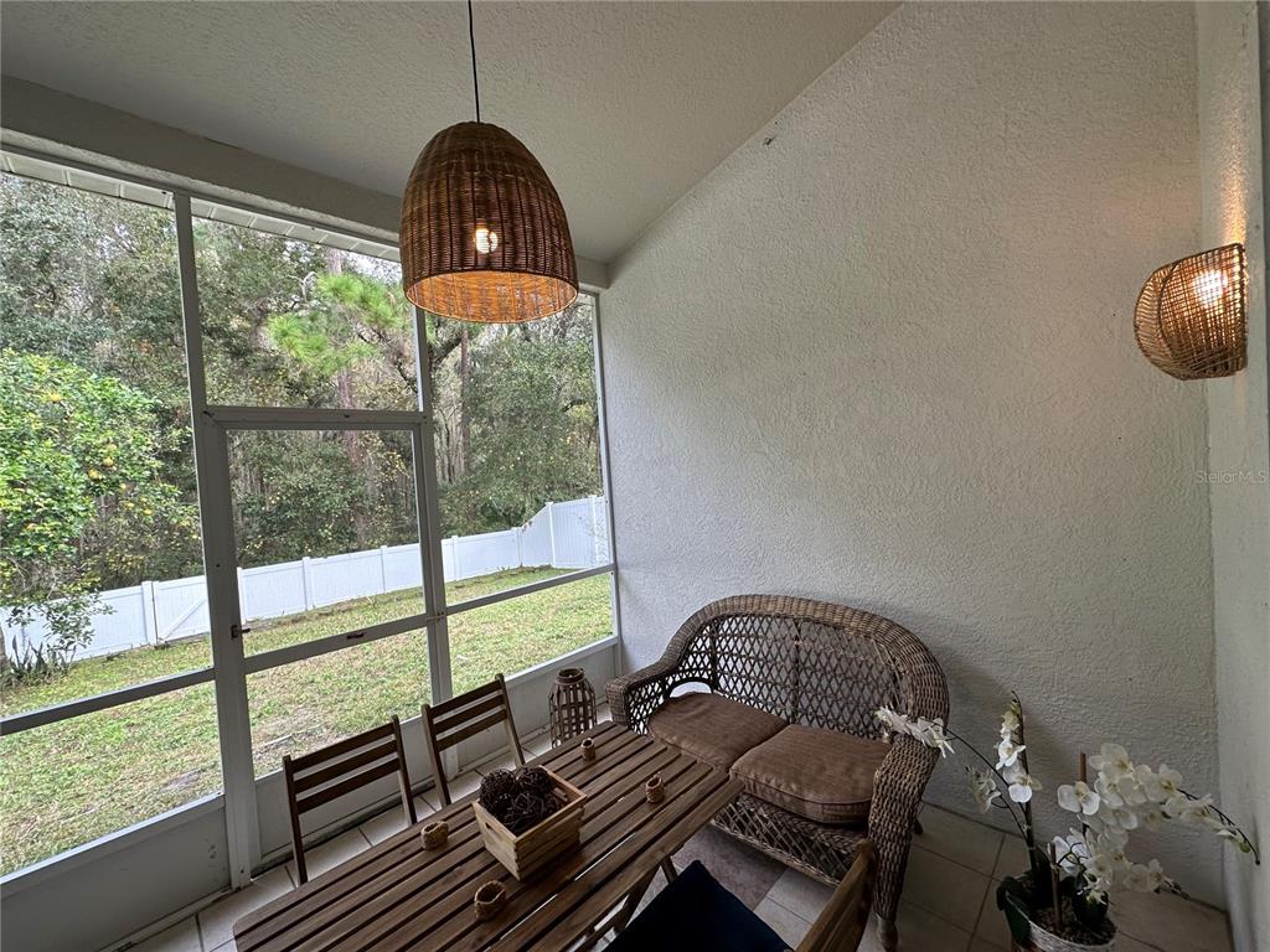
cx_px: 635
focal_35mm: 14
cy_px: 476
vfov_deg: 85.7
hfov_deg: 102.1
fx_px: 514
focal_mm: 2.22
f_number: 2.2
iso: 40
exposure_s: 1/99
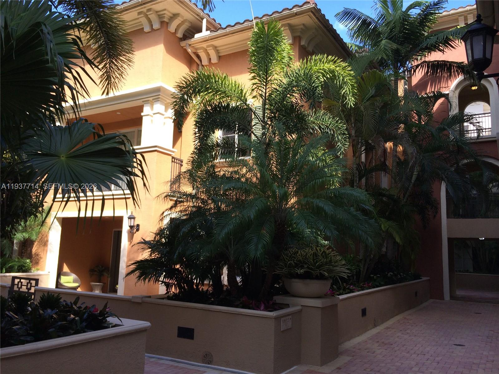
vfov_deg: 46.8
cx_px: 250
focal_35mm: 30
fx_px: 432
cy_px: 187
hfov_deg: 60.0
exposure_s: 1/507
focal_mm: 4.12
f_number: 2.2
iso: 32
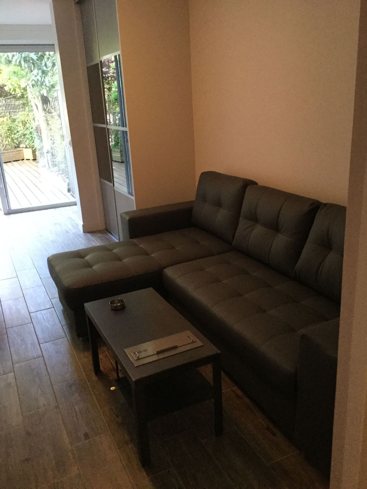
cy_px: 244
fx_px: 438
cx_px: 184
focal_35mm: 31
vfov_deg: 58.3
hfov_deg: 45.4
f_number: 2.4
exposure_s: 1/30
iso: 250
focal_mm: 3.3
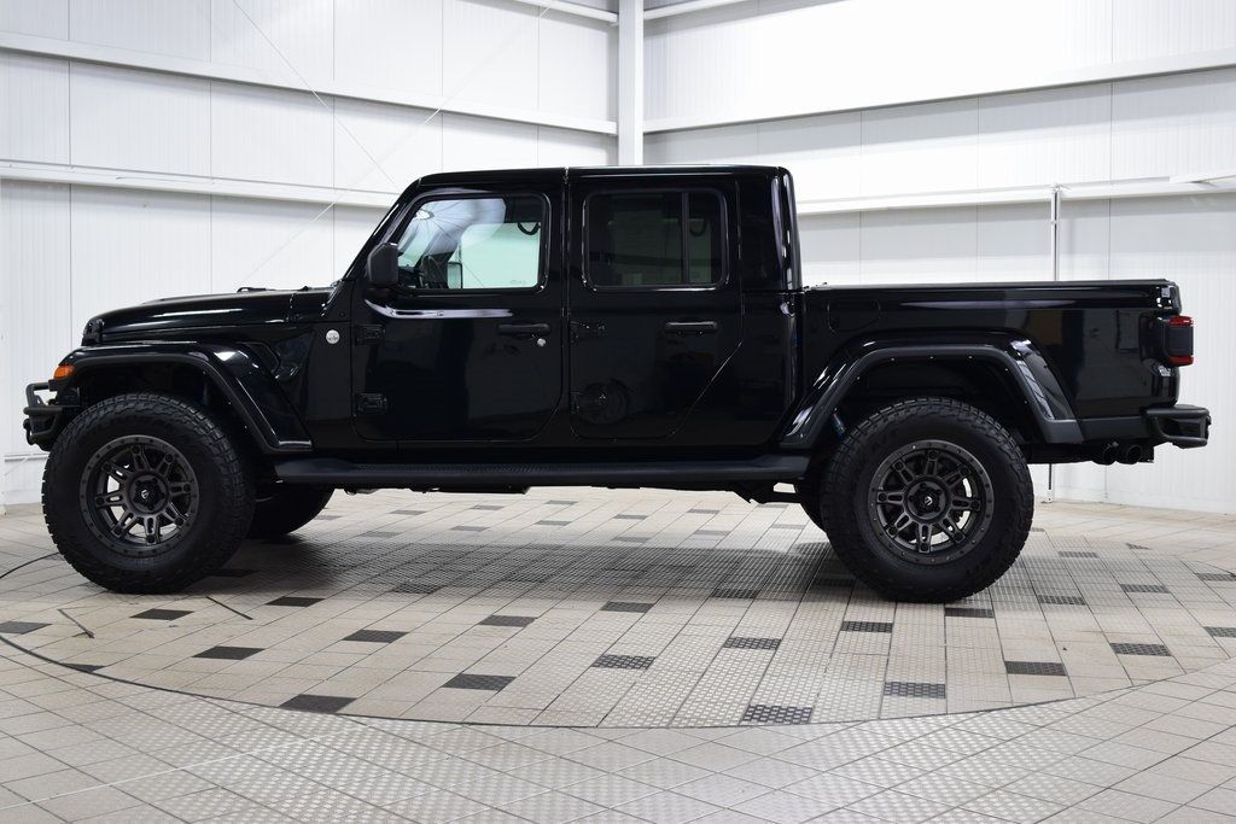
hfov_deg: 45.0
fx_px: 1494
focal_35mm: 44
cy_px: 412
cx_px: 618
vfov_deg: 30.9
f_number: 6.3
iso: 640
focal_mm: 29
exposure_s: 1/15
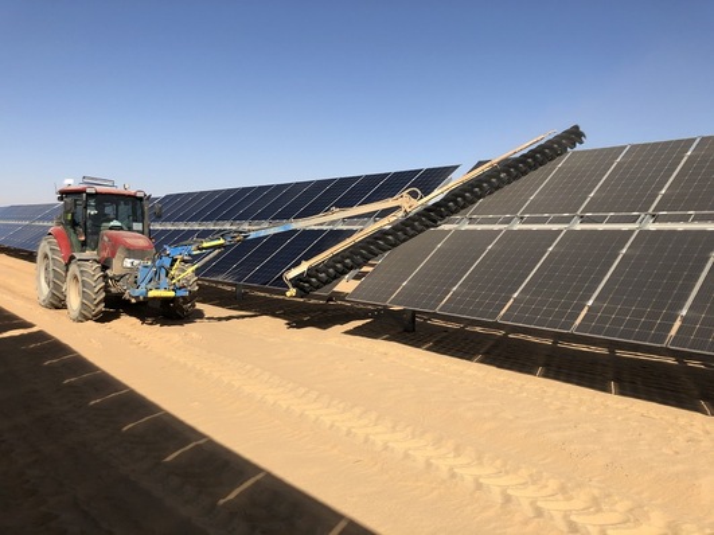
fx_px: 577
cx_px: 357
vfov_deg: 49.7
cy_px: 268
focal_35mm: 28
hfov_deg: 63.5
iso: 25
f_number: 1.8
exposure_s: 1/2825
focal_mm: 3.99
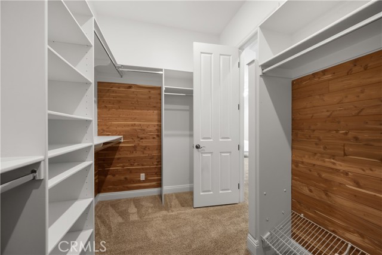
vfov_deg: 81.2
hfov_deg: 104.2
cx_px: 191
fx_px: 149
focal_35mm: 14
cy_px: 128
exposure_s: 1.3
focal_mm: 14
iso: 100
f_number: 8
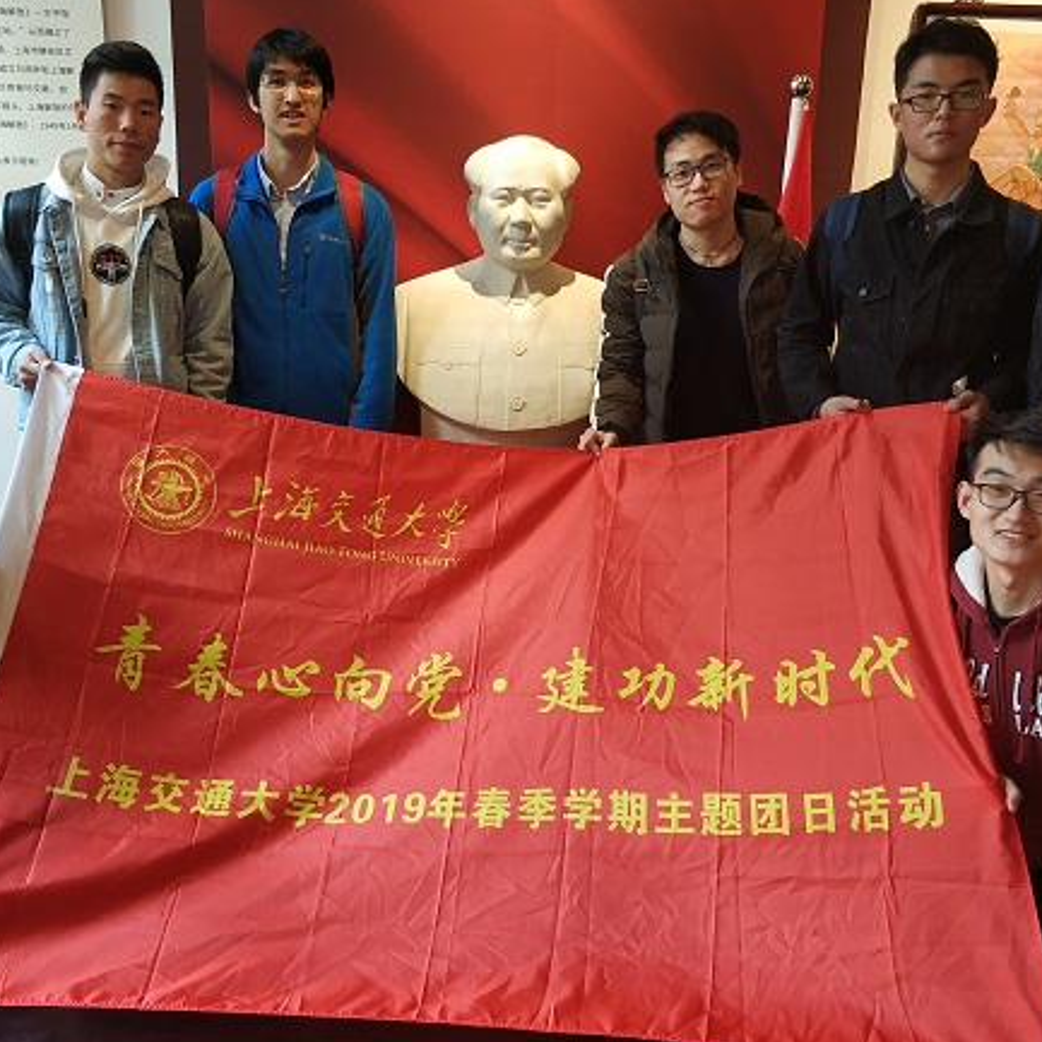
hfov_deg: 49.7
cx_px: 517
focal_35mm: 33
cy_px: 510
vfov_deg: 49.7
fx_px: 1124
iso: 488
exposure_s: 1/17
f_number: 1.8
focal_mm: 3.82
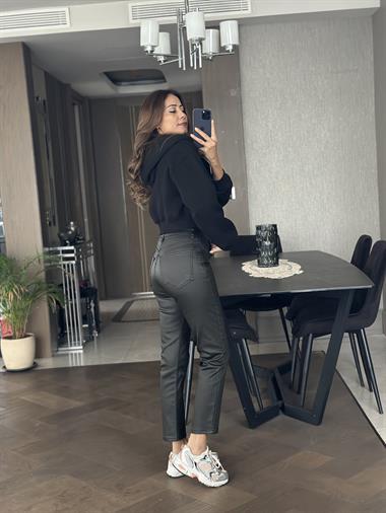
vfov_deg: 39.6
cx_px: 193
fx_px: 713
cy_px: 256
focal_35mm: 48
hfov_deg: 30.3
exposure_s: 1/40
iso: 640
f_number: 1.78
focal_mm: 6.86
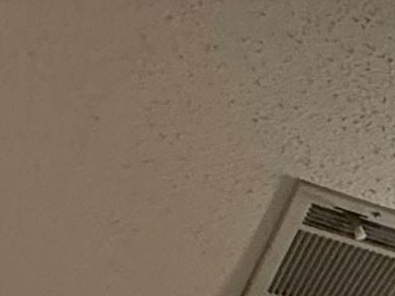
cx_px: 438
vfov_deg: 8.3
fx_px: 1255
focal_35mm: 110
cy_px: 1151
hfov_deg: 17.3
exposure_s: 1/60
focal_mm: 2.22
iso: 320
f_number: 2.2
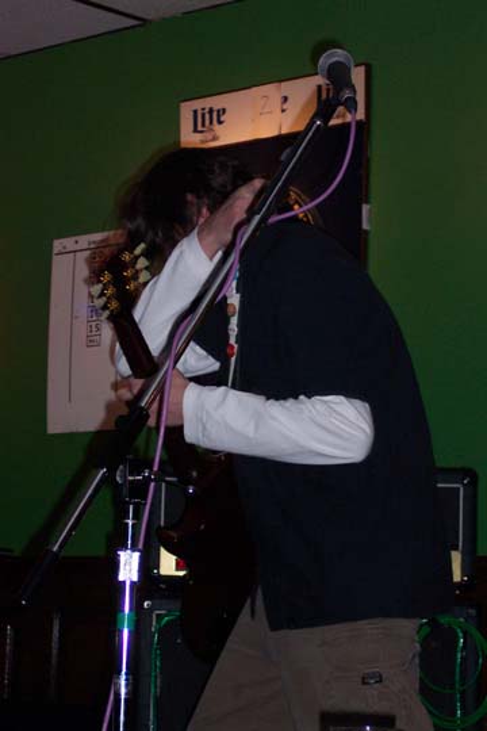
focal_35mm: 101
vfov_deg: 20.2
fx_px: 2049
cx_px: 244
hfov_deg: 13.6
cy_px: 366
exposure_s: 1/90
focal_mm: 21.3
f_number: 4.8
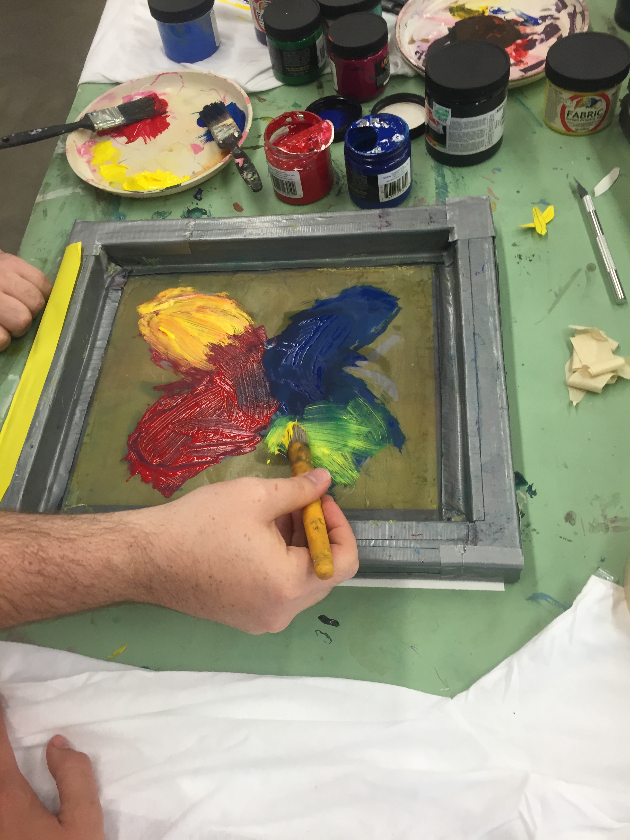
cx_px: 315
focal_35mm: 29
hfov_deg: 48.2
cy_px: 420
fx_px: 704
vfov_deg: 61.7
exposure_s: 1/30
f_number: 2.2
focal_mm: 4.15
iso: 40
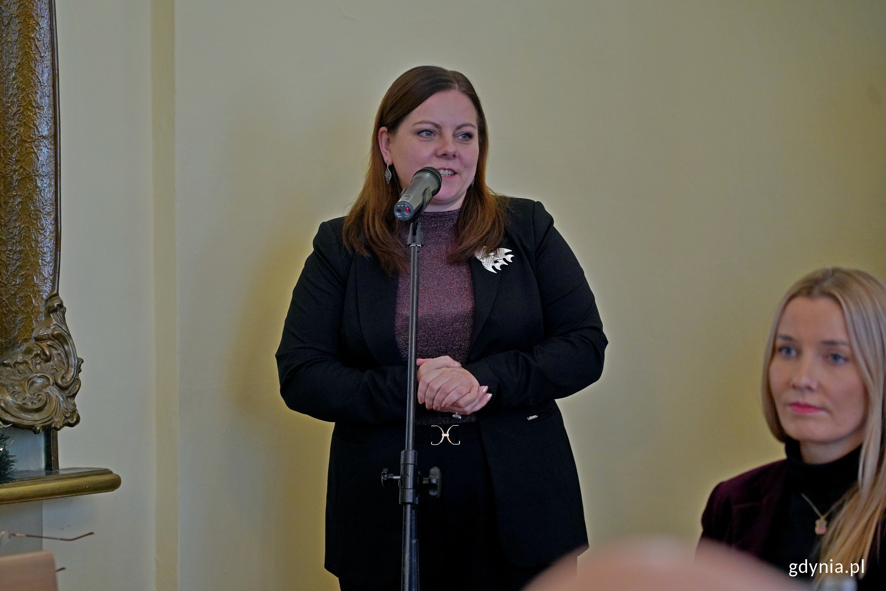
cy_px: 296
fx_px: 2584
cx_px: 443
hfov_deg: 19.5
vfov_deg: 13.0
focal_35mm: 105
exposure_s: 1/160
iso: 2000
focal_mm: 105
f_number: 4
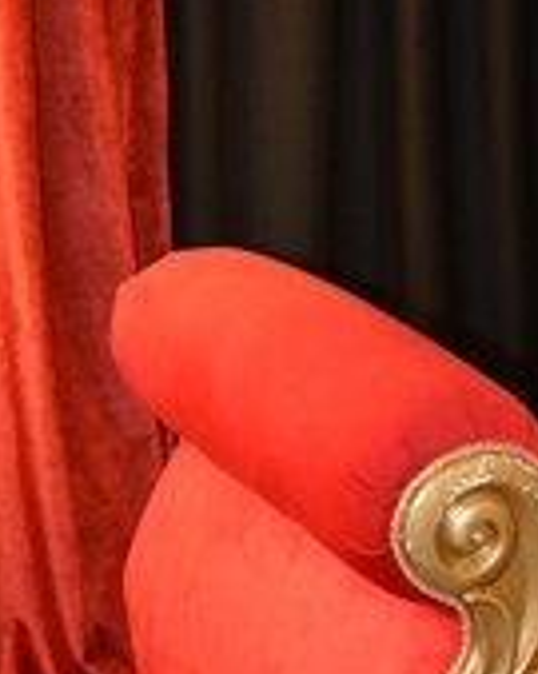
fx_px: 1195
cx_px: 785
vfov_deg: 31.2
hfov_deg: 21.6
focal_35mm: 60
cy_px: 227
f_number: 3.5
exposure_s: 1/60
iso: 1100
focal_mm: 18
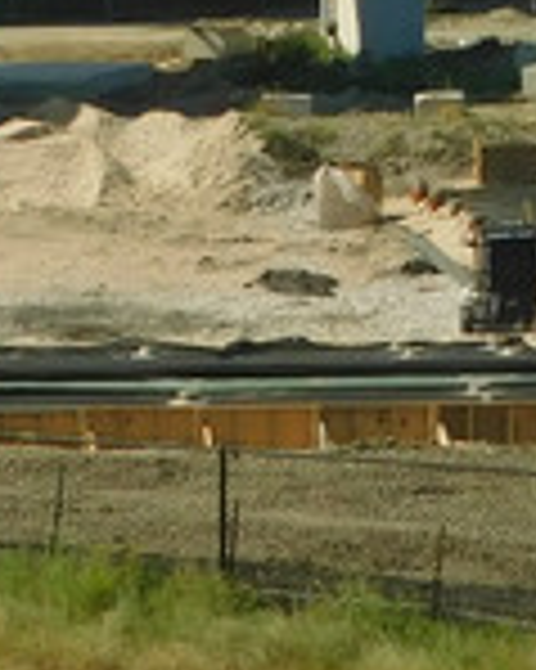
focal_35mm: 315
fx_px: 6253
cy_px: 112
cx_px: 318
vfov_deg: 6.1
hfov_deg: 4.9
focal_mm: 8
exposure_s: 1/1250
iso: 125
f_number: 3.7
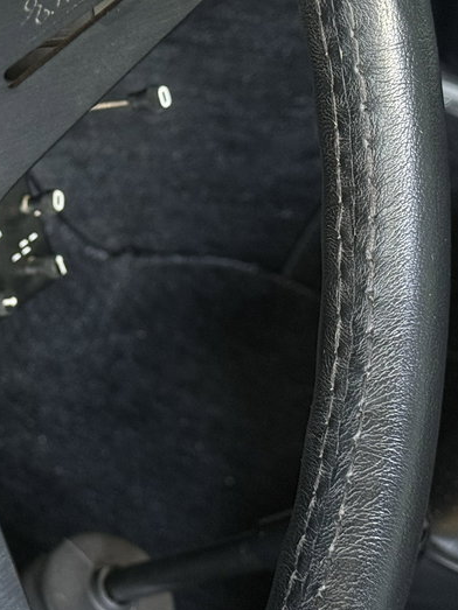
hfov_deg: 15.1
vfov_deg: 20.7
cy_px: 168
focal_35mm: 94
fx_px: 1659
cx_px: -104
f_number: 1.78
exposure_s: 1/33
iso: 320
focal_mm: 6.76
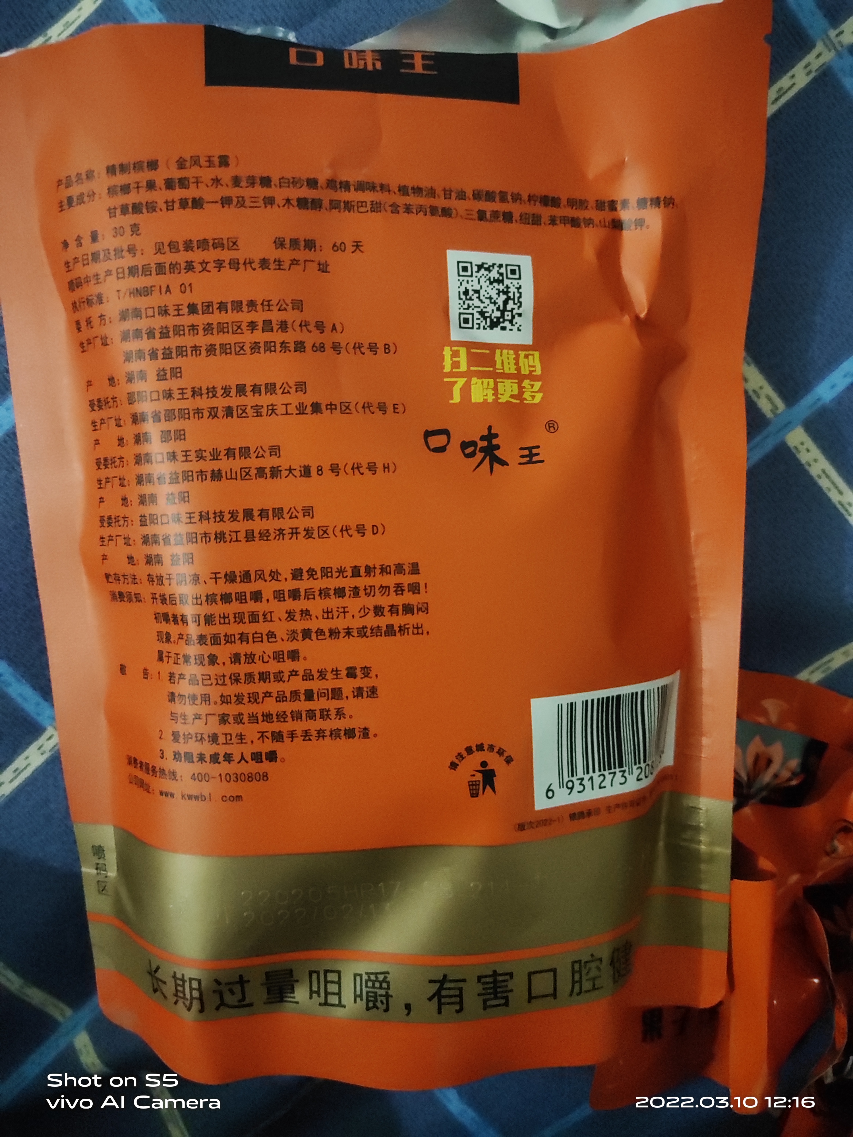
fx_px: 1183
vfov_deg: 51.4
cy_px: 568
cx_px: 426
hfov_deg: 39.7
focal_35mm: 36
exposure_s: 1/17
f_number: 1.79
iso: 4248
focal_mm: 4.74
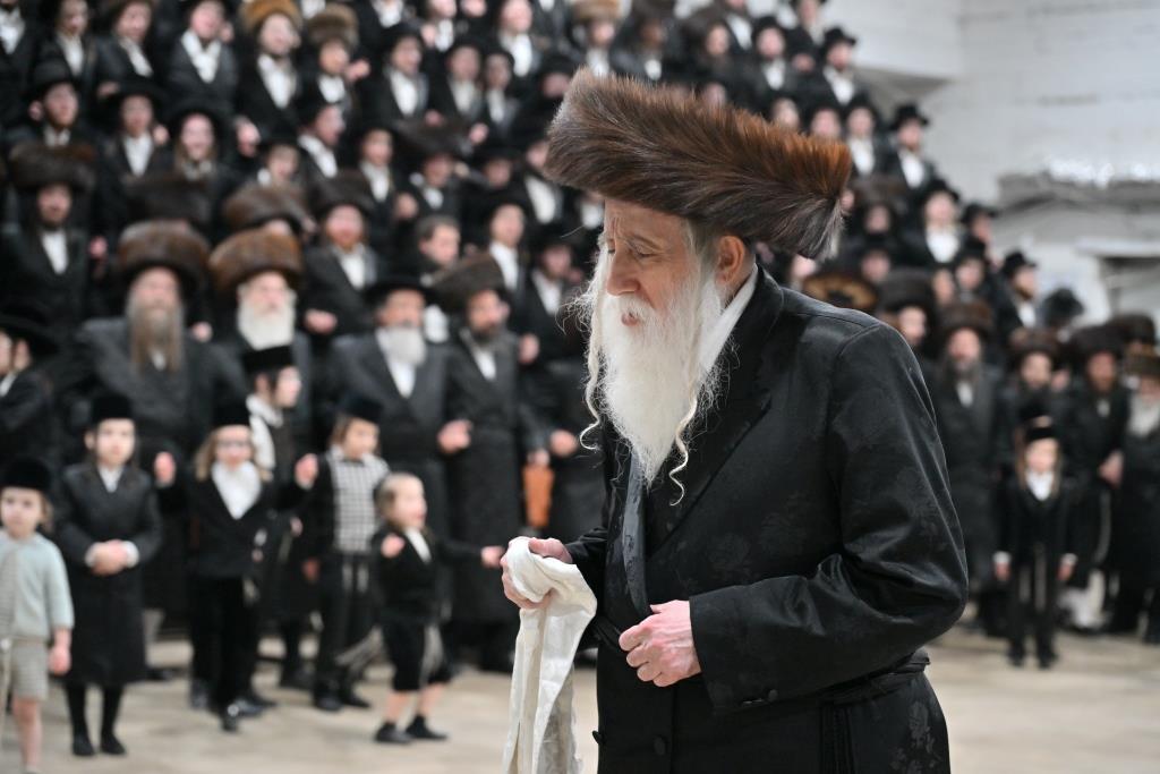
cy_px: 387
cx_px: 580
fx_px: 2417
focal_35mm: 75
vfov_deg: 18.2
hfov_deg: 27.0
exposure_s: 1/200
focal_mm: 75
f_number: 4
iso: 1600
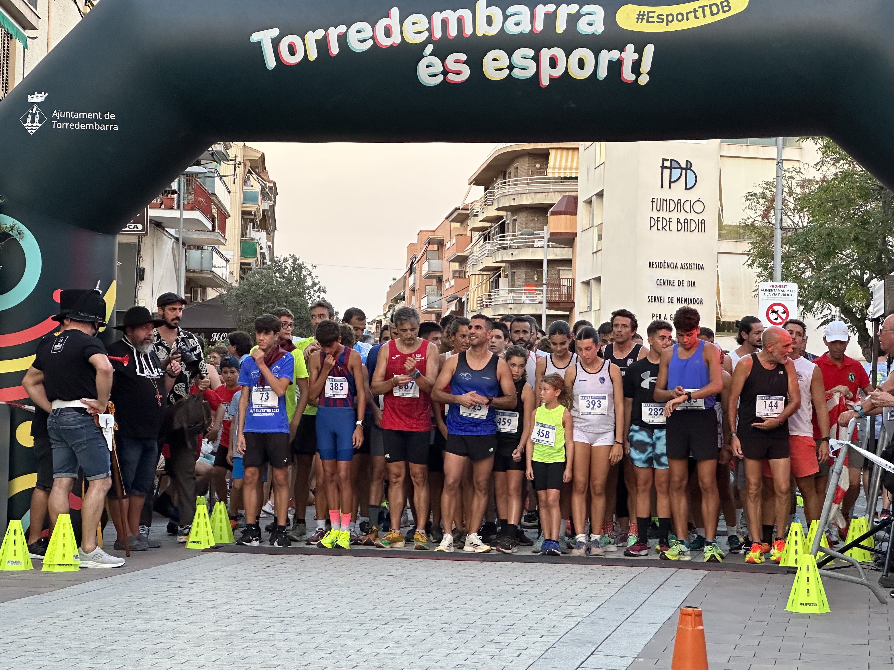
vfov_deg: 19.1
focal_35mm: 77
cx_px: 447
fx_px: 1989
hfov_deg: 25.3
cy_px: 335
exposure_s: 1/100
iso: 250
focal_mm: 9
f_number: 2.8
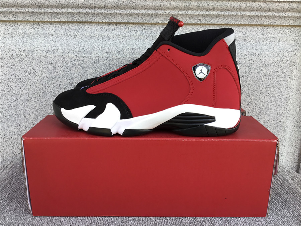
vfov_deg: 45.4
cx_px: 150
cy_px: 113
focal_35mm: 31
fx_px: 270
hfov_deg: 58.4
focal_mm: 3.3
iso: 25
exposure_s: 1/109
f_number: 2.4
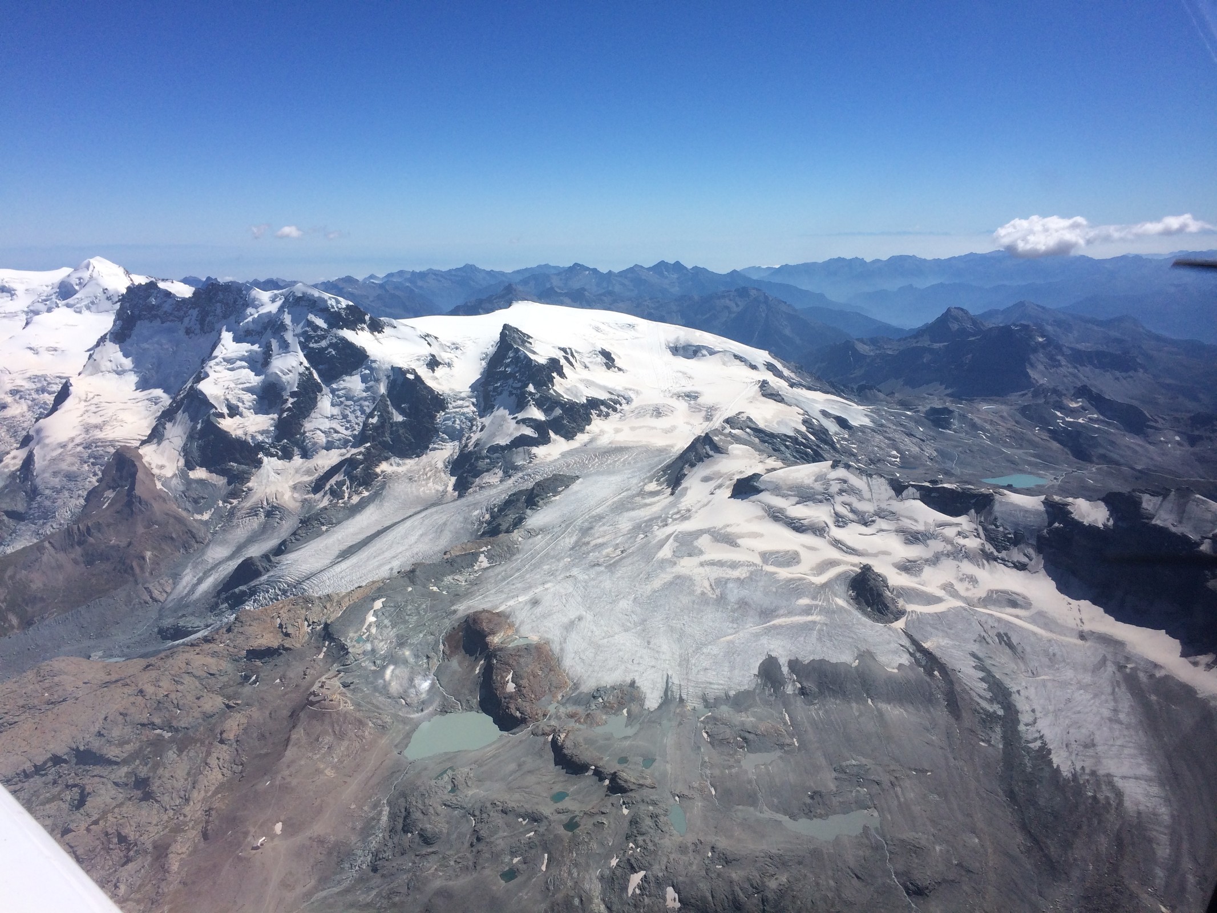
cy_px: 456
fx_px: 1020
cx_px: 608
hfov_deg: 61.7
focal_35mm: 29
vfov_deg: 48.2
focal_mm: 4.15
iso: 32
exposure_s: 1/3165
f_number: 2.2
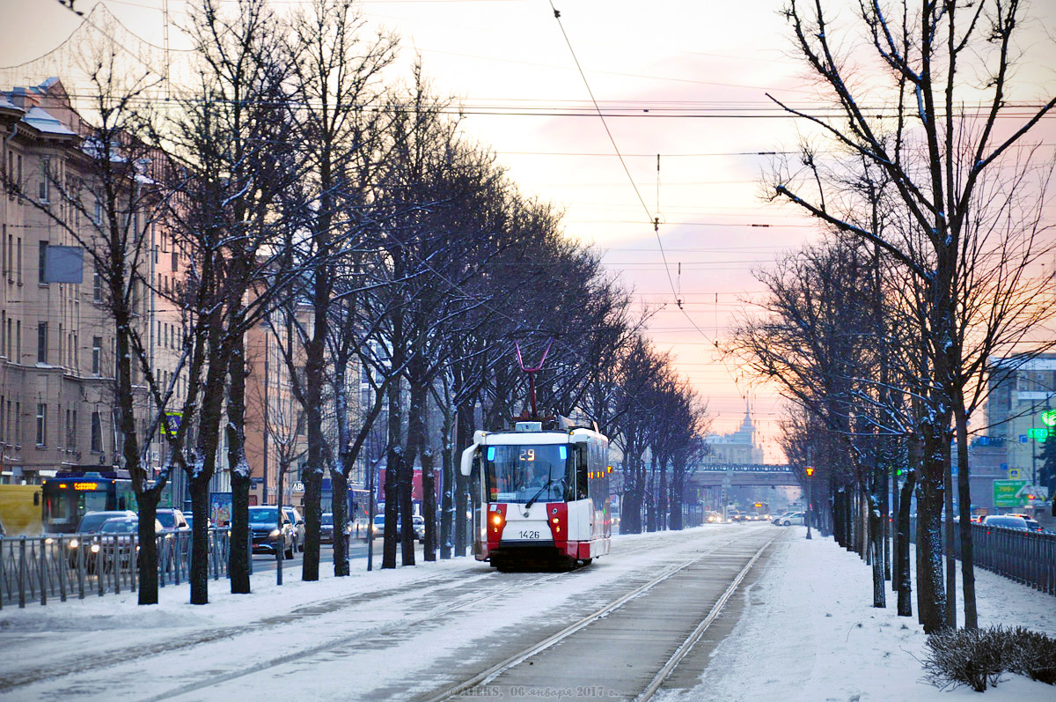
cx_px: 528
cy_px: 351
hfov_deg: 13.1
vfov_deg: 8.7
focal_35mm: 158
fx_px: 4614
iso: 400
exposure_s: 1/125
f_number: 5.6
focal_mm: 105
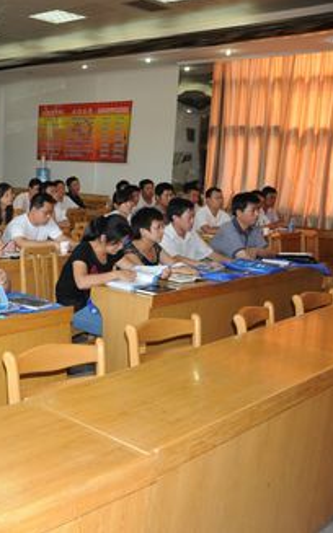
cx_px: -56
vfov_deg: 47.2
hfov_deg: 27.3
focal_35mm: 42
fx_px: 611
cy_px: 264
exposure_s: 1/100
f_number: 4
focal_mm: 18
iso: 400
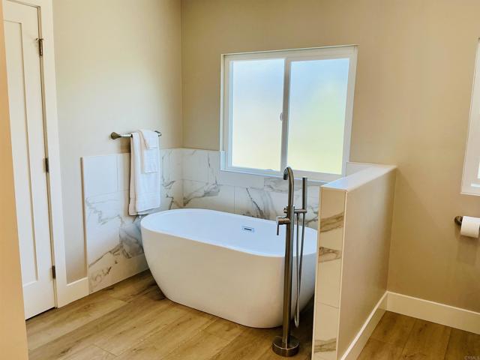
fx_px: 388
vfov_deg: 49.7
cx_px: 240
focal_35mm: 28
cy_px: 180
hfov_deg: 63.4
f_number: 1.8
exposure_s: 1/133
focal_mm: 3
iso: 20
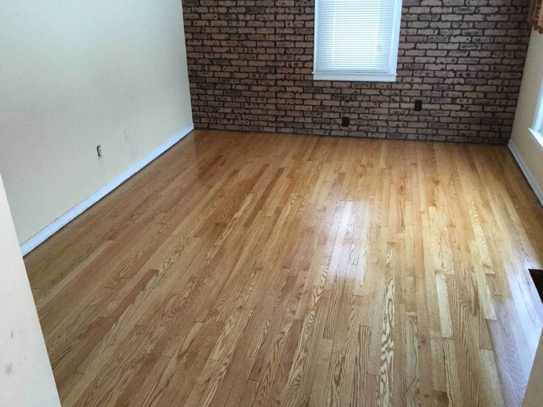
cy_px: 204
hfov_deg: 58.3
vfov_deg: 45.4
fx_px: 486
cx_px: 272
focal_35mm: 31
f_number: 2.4
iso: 125
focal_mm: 3.3
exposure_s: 1/30
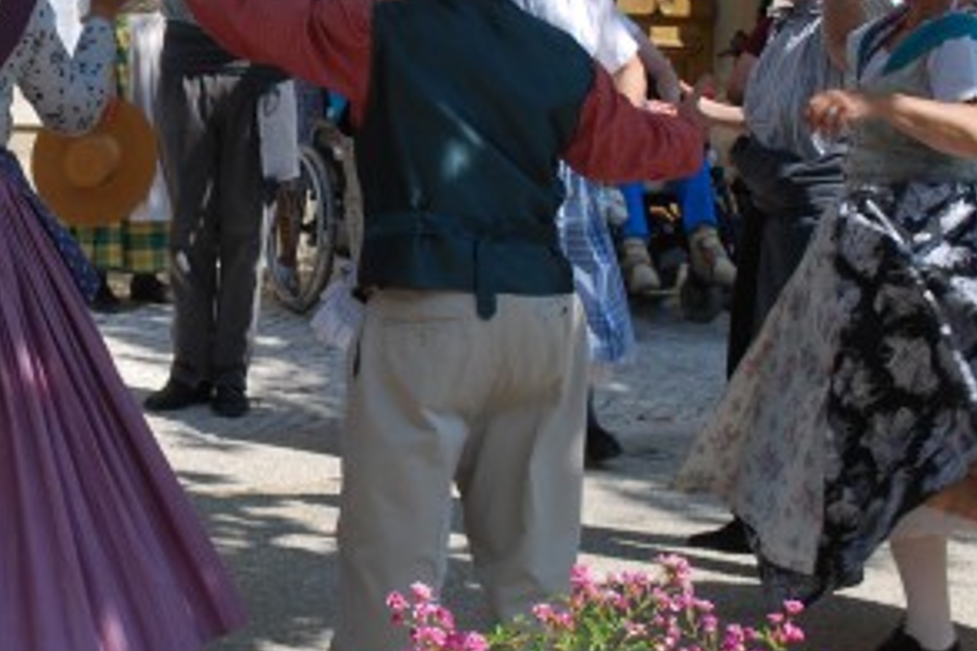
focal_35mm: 105
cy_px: 129
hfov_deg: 19.0
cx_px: 37
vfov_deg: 13.0
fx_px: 2848
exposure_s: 1/200
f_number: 7.1
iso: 100
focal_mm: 32
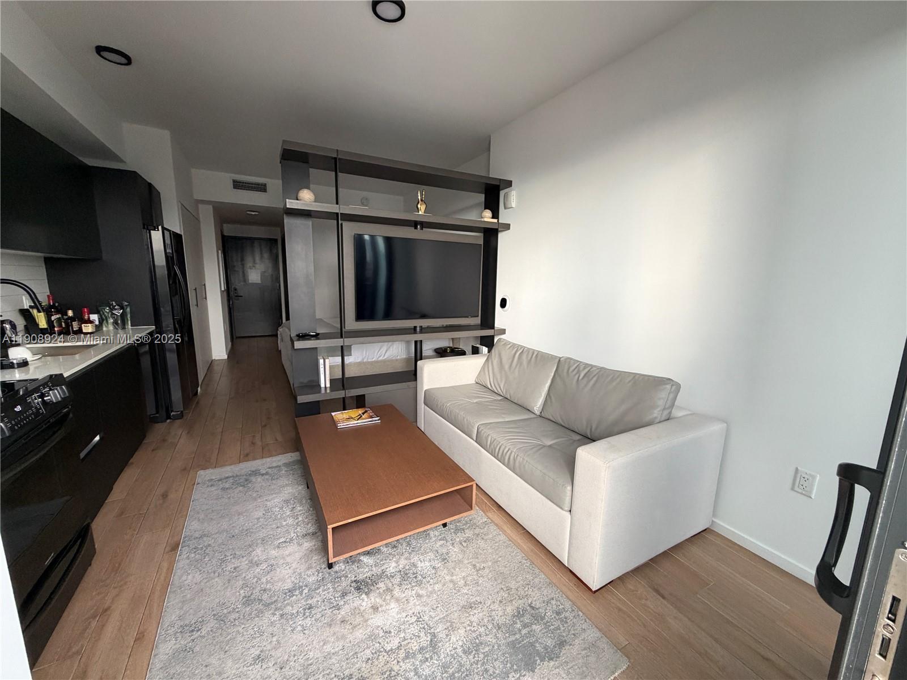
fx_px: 367
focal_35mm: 14
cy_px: 340
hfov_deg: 102.1
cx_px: 454
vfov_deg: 85.7
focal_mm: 2.22
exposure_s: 1/121
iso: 320
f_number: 2.2
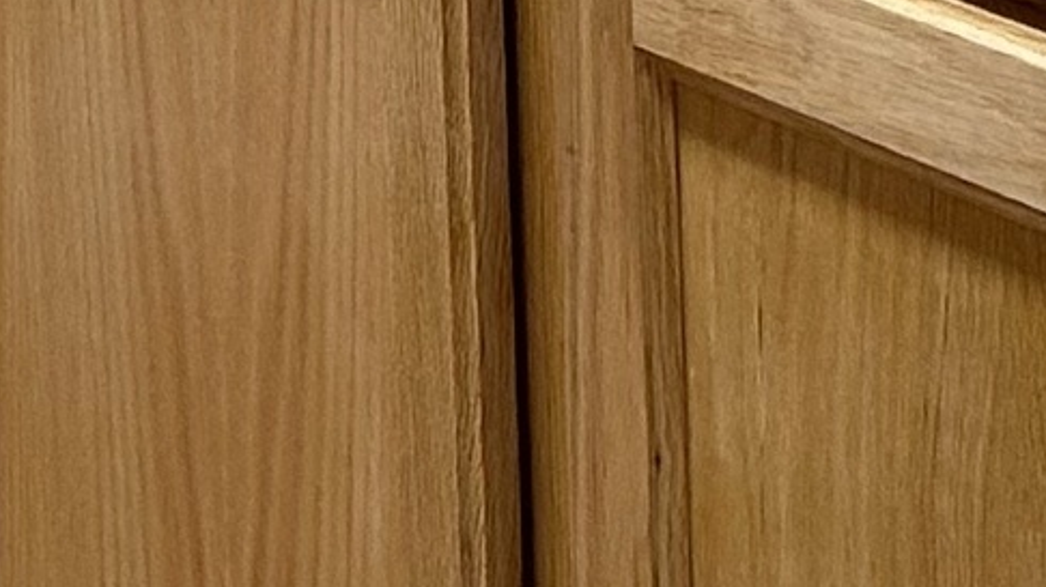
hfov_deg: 12.0
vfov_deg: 5.9
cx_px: 308
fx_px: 4963
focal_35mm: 179
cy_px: -1628
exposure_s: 1/60
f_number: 1.5
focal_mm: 5.7
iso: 100
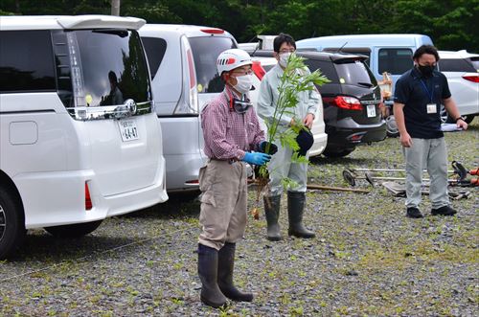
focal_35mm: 102
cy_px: 158
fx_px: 1354
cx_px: 240
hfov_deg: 20.1
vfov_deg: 13.4
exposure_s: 1/1250
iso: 2500
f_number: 9
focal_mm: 68
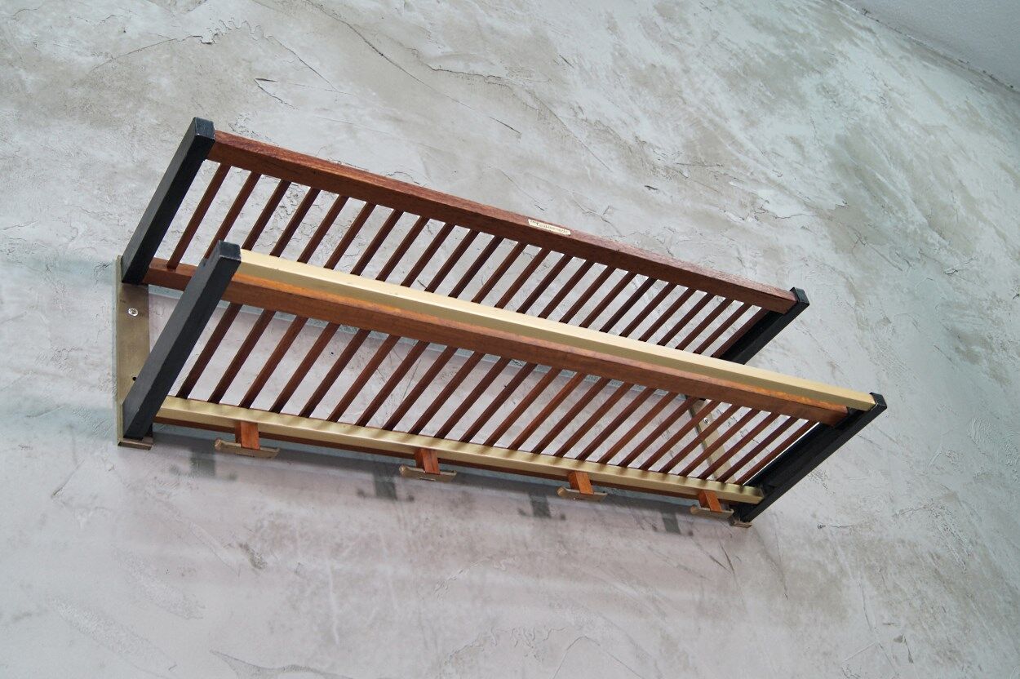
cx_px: 510
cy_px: 340
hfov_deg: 49.6
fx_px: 1104
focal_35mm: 39
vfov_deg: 34.2
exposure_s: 1/13
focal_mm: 26
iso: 400
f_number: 7.1
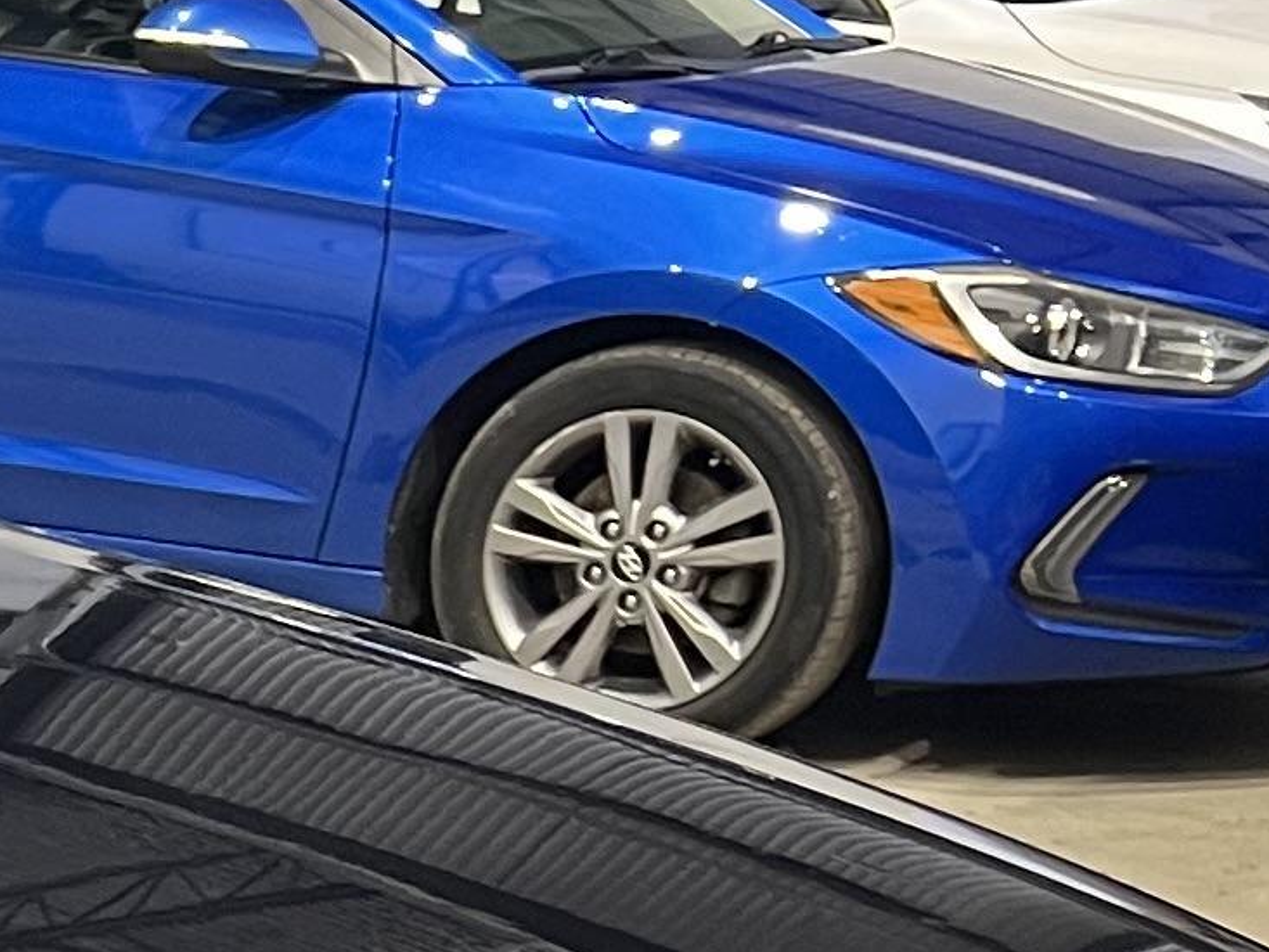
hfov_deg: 12.2
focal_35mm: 143
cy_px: 1636
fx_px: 5243
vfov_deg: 9.9
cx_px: -1288
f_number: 1.5
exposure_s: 1/60
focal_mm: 5.7
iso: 200
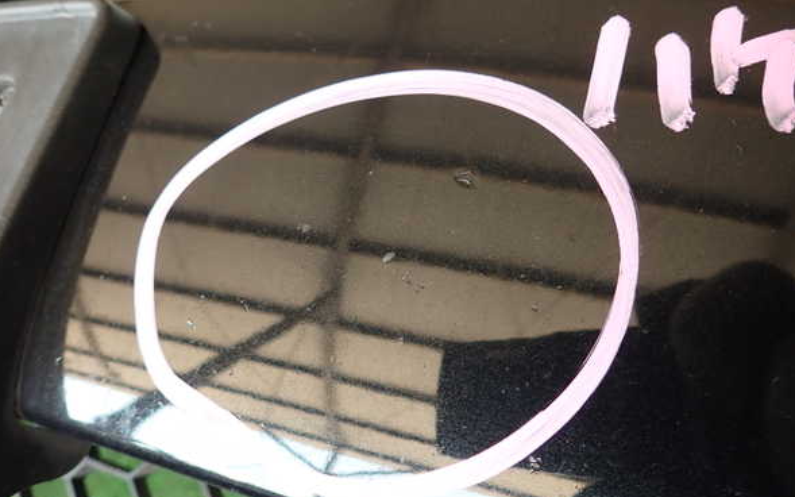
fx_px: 585
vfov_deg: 46.0
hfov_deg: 68.4
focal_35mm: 27
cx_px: 397
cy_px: 248
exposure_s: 1/60
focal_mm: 4.5
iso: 160
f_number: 2
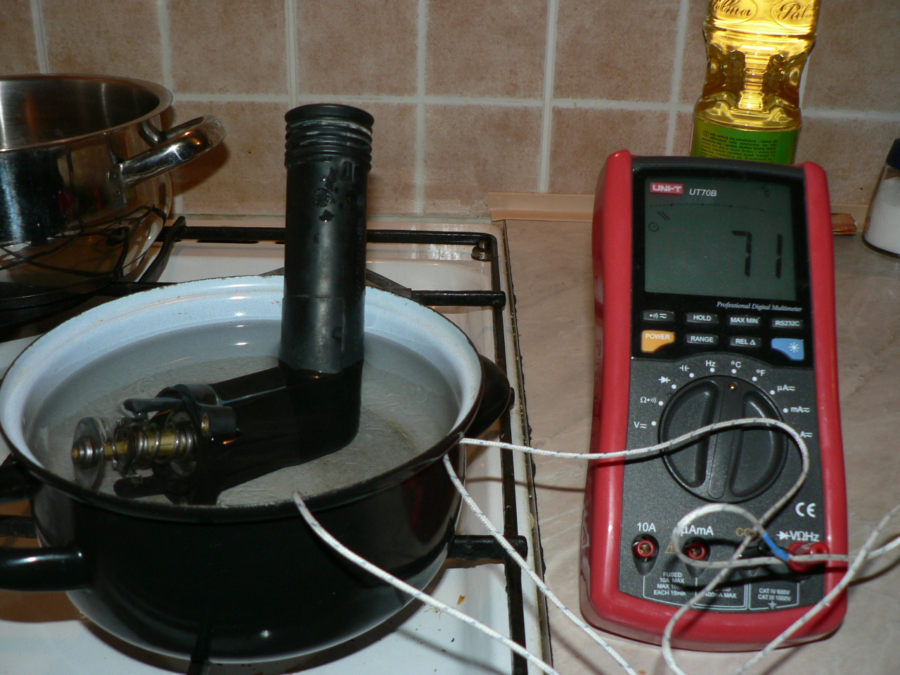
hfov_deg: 51.4
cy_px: 338
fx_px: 936
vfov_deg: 39.7
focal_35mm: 36
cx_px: 450
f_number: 2.8
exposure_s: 1/60
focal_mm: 6
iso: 100
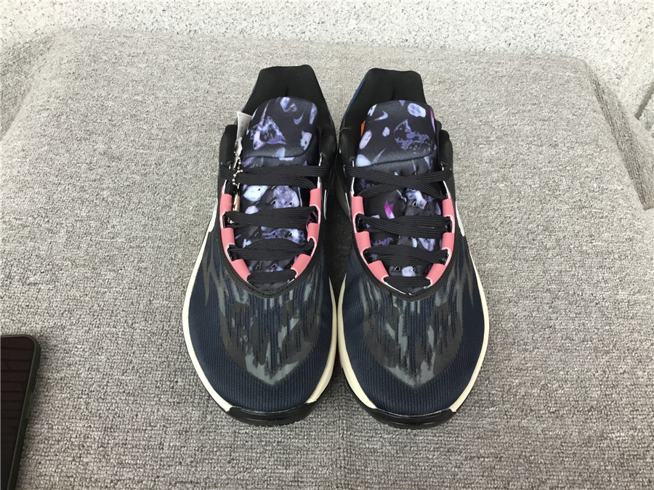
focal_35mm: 31
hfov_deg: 58.4
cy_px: 245
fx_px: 586
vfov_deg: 45.4
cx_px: 327
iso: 40
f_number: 2.4
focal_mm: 3.3
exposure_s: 1/33
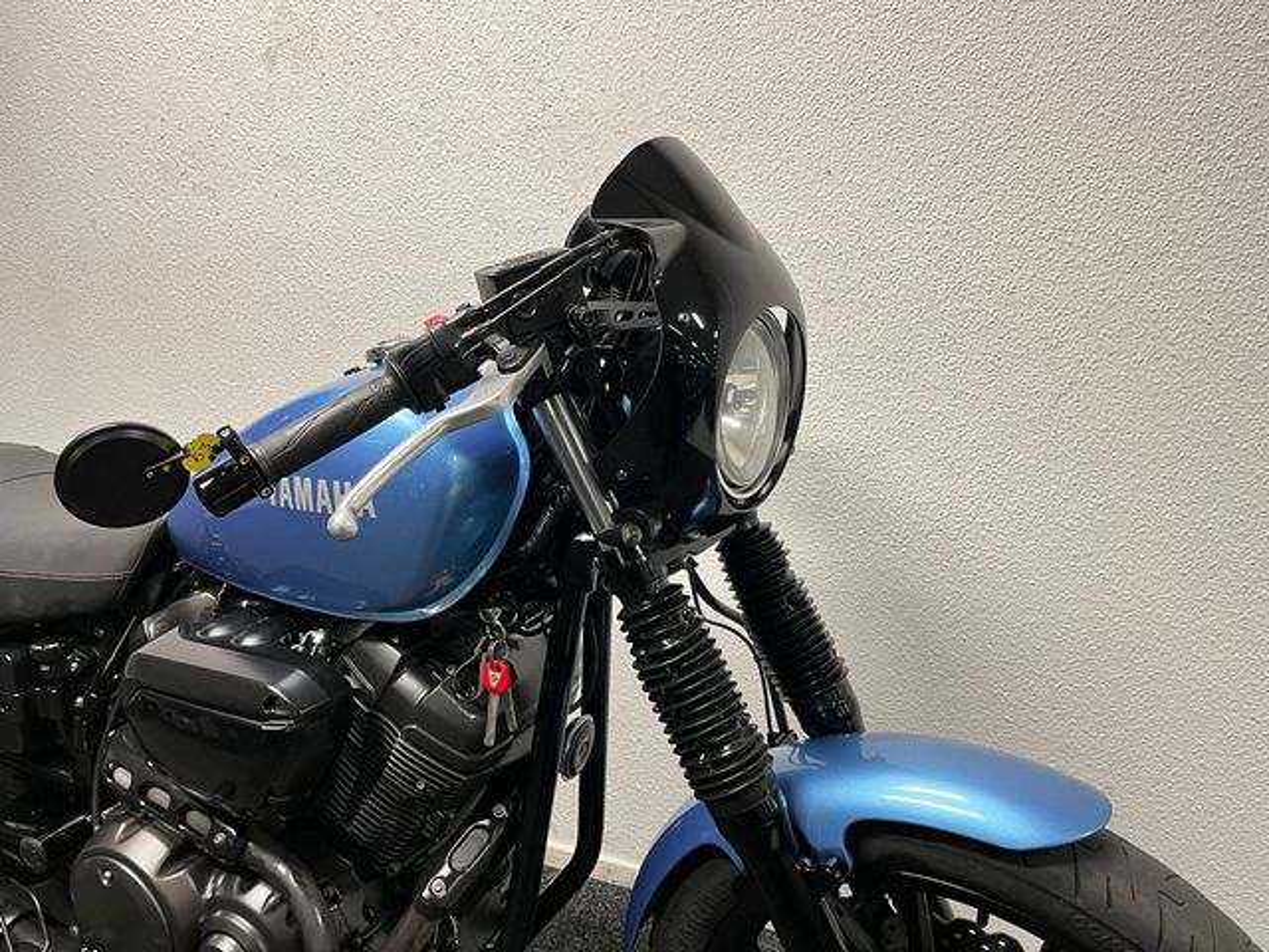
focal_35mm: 26
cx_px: 634
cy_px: 476
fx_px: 953
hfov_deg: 67.3
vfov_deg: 53.1
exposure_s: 1/50
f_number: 1.6
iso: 160
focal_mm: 5.1
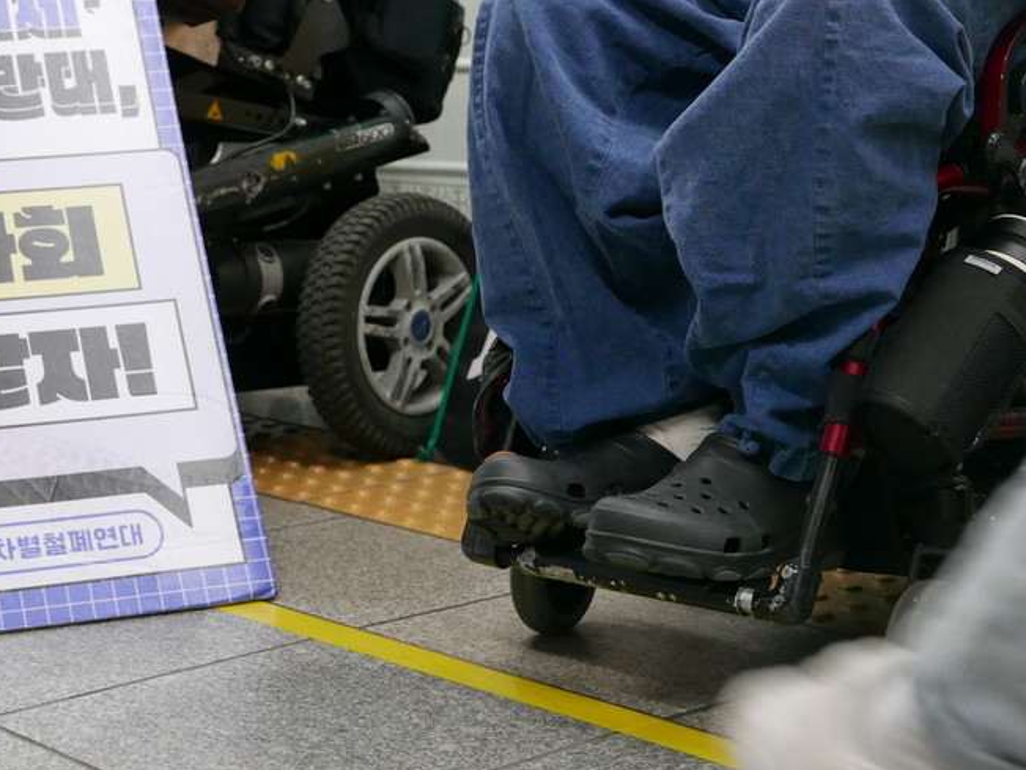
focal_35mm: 85
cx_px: 308
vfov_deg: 17.3
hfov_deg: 22.9
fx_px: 2519
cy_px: 301
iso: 1000
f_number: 2.8
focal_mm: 27.2
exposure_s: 1/125
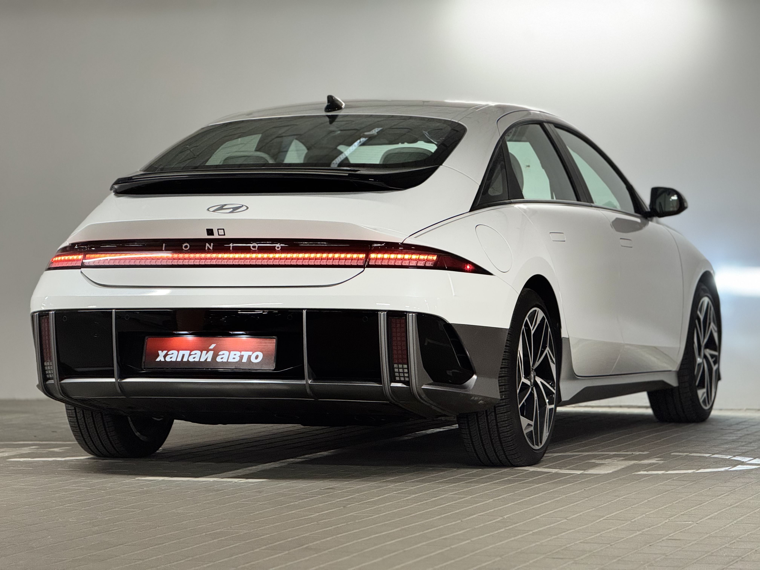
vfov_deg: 12.3
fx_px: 2635
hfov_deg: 16.4
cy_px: 285
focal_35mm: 120
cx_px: 380
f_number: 2.8
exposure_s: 1/60
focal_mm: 15.66
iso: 320
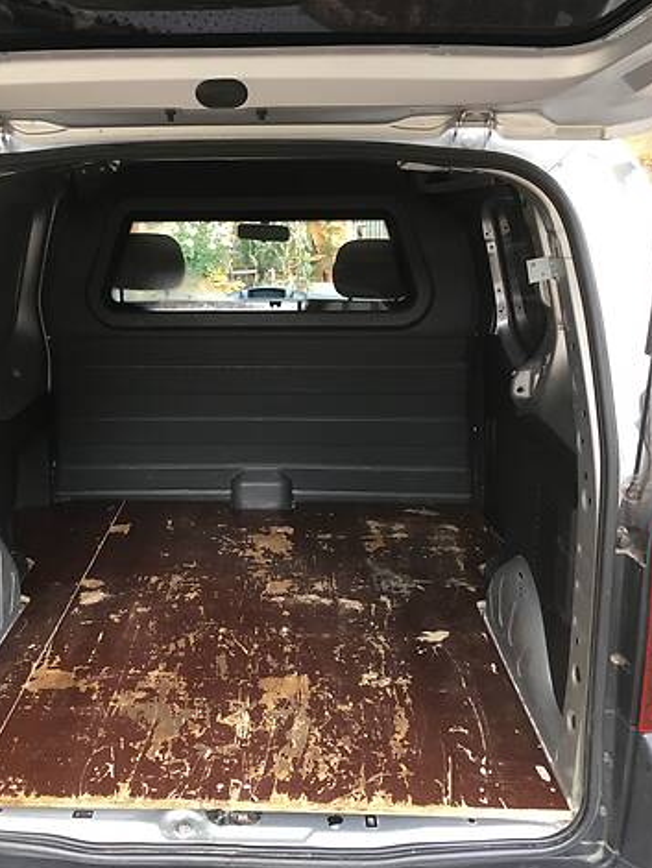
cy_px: 432
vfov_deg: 50.1
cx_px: 249
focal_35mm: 37
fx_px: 928
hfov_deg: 38.5
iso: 32
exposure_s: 1/33
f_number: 2.2
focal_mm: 4.2
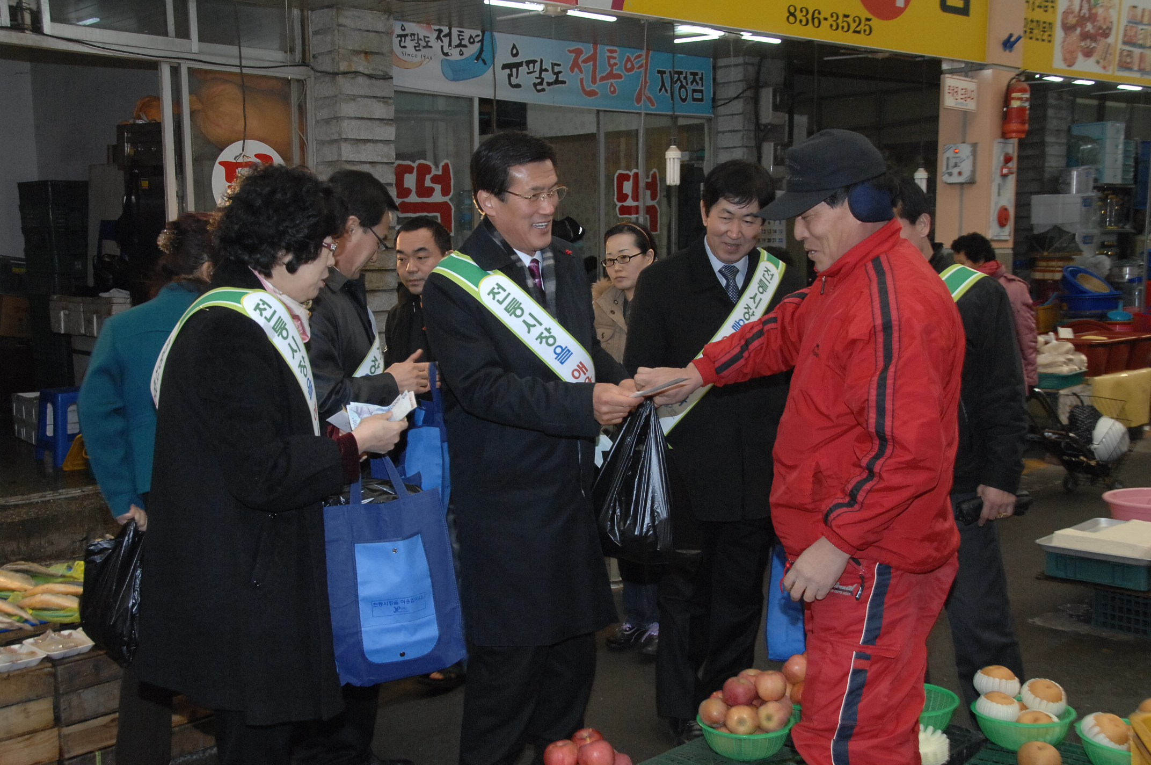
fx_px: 1245
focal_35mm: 39
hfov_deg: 49.6
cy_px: 382
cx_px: 576
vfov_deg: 34.1
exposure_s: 1/60
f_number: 6.7
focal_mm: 26
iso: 800
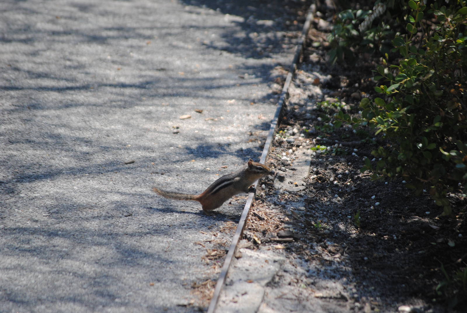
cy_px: 156
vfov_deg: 5.1
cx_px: 234
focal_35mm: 270
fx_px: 3507
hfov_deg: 7.6
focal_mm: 180
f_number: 5.6
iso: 250
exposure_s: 1/500
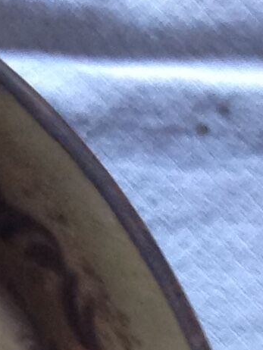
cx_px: -398
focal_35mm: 196
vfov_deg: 9.0
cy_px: 883
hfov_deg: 7.1
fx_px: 1984
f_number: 2.4
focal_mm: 4.28
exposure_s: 1/15
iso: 125
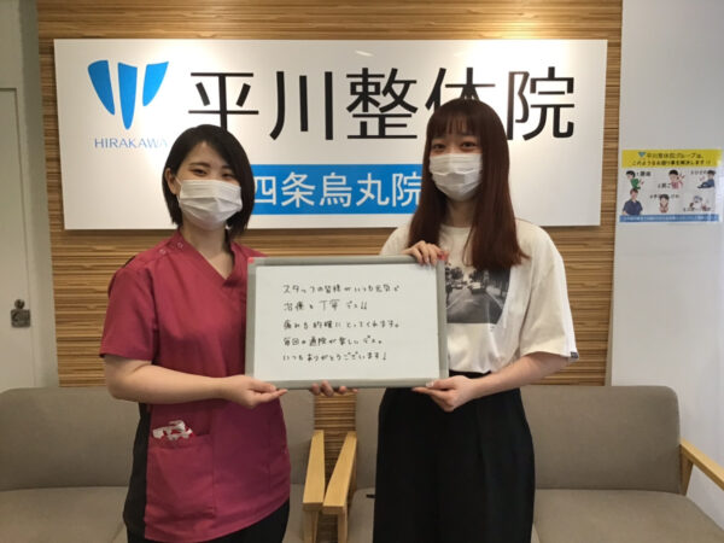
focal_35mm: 31
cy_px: 272
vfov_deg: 45.4
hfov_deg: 58.4
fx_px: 648
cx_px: 362
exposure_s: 1/30
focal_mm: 3.3
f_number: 2.4
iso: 40
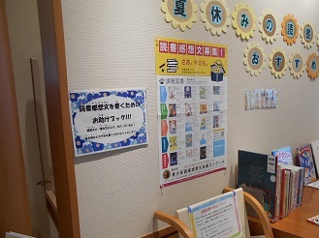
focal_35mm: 36
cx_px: 216
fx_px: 331
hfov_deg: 50.4
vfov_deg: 39.2
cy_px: 154
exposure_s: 1/30
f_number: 3.2
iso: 125
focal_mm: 4.6
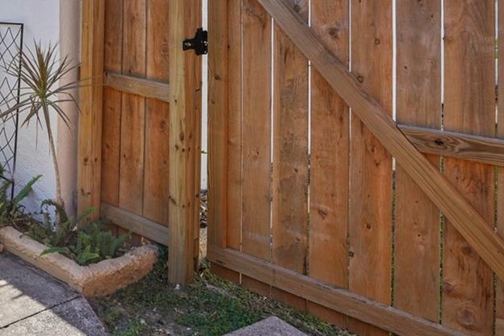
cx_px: -98
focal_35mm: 41
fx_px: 574
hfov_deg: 36.7
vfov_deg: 29.5
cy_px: -31
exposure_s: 1/160
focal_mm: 16
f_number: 8
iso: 100
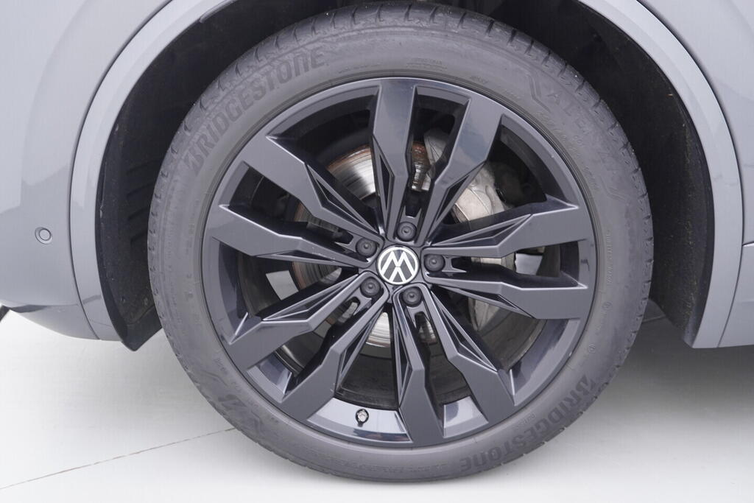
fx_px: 754
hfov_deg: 53.1
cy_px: 252
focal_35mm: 36
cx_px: 377
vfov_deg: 36.9
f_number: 2.8
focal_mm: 24
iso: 250
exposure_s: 1/40
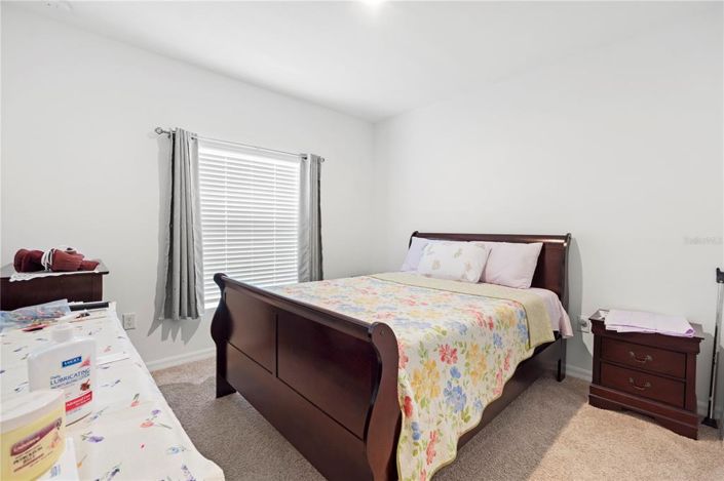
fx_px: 301
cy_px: 240
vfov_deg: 77.2
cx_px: 362
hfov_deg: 100.4
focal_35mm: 15
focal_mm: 10
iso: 100
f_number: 8
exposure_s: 1.6
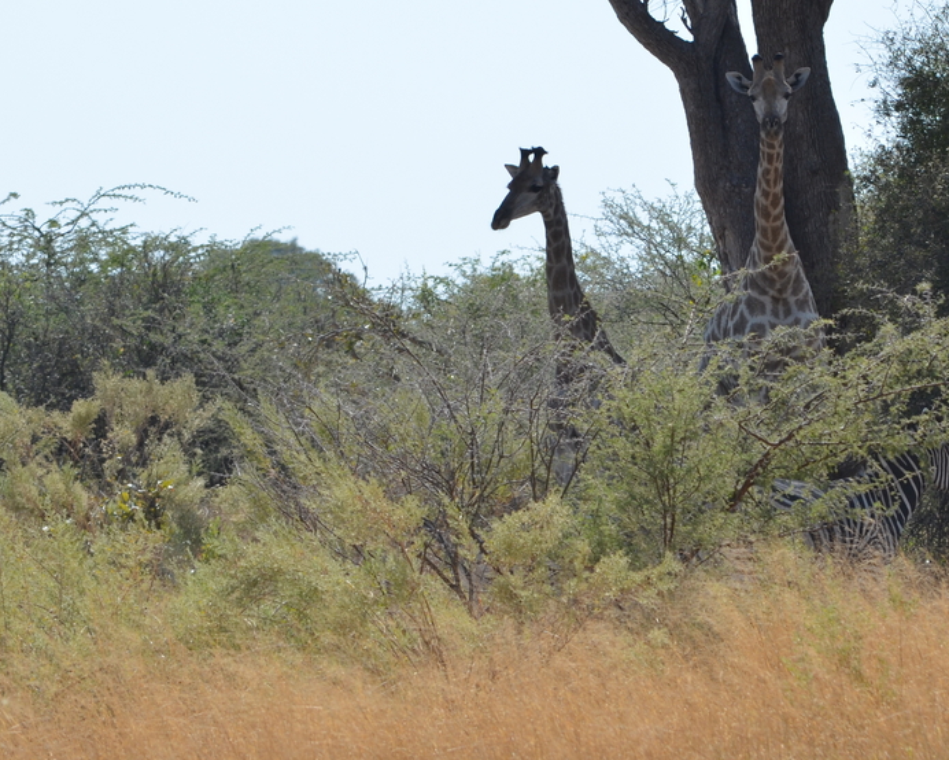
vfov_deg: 3.8
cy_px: 298
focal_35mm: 403
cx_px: 712
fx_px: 11318
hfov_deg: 4.8
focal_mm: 155
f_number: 7.1
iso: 200
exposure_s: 1/800
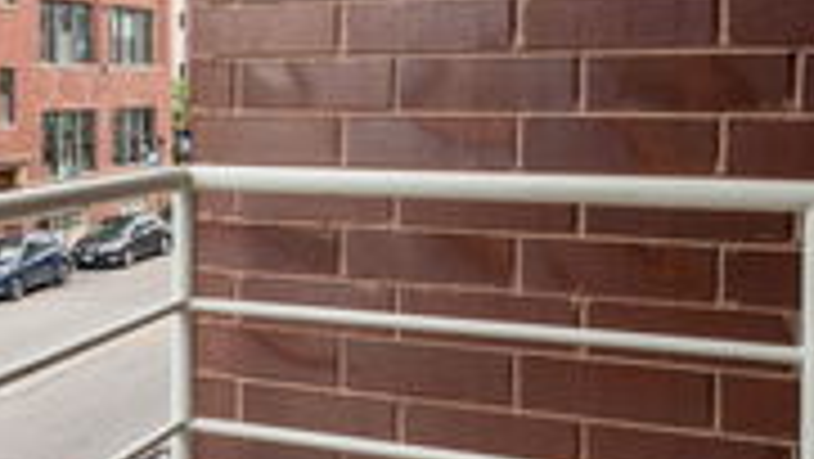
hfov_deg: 39.3
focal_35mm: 50
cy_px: 94
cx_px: 135
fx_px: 1080
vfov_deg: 23.6
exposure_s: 1/50
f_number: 8
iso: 200
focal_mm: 12
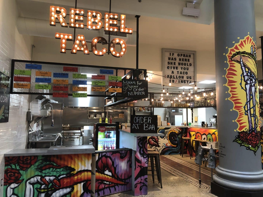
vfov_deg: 49.7
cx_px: 132
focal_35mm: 28
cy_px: 98
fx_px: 213
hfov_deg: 63.4
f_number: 1.8
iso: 64
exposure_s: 1/15
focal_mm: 3.99
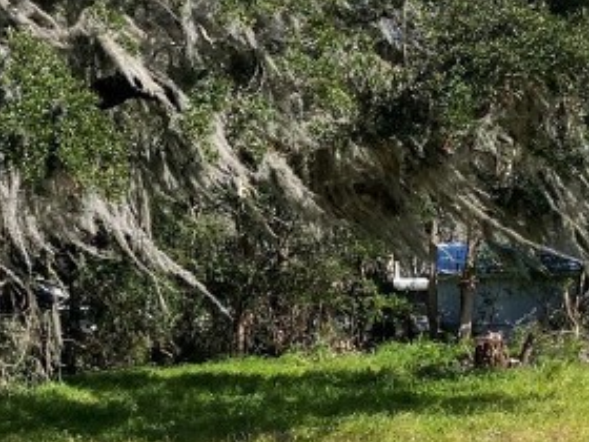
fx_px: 1616
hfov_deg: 20.5
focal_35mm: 95
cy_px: 253
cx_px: 166
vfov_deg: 15.6
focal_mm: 4.25
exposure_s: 1/2222
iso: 32
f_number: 1.8
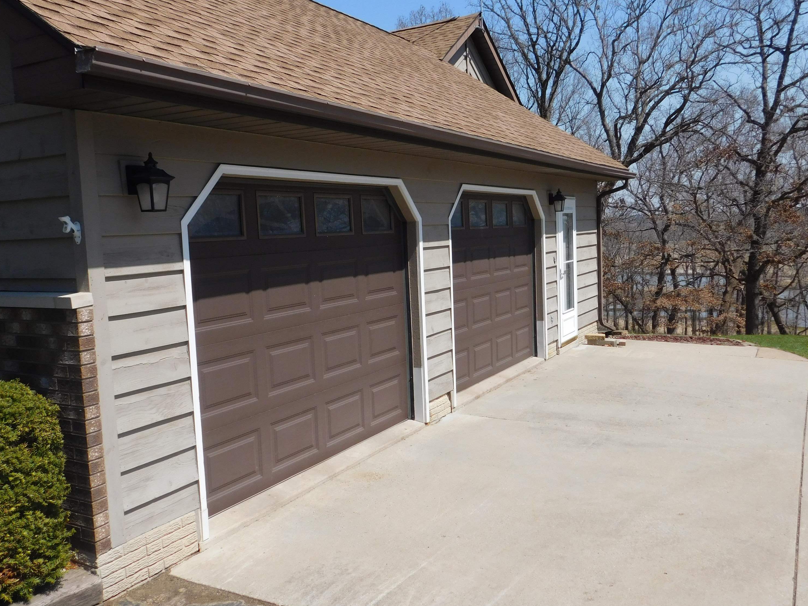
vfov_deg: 45.4
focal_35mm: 31
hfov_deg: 58.3
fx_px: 724
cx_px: 414
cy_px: 300
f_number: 6.4
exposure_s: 1/500
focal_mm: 5.3
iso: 125
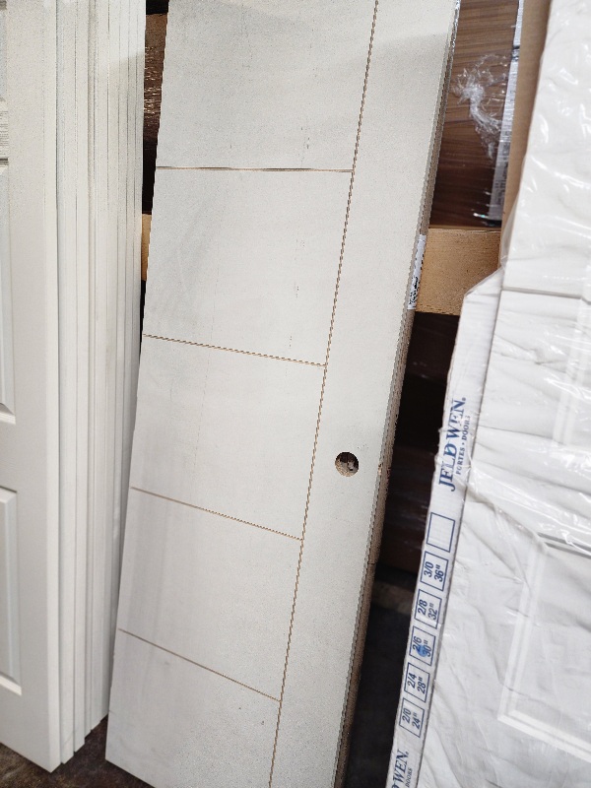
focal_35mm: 23
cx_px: 296
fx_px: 524
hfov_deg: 58.9
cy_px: 394
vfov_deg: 73.9
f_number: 1.8
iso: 320
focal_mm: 6.4
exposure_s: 1/120
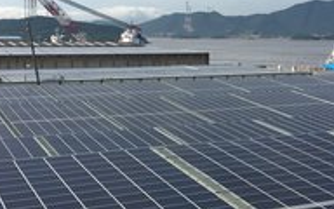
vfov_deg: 20.3
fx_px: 583
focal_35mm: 64
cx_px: 183
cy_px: 110
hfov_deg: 32.0
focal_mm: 4.15
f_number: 2.2
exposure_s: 1/2262
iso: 25
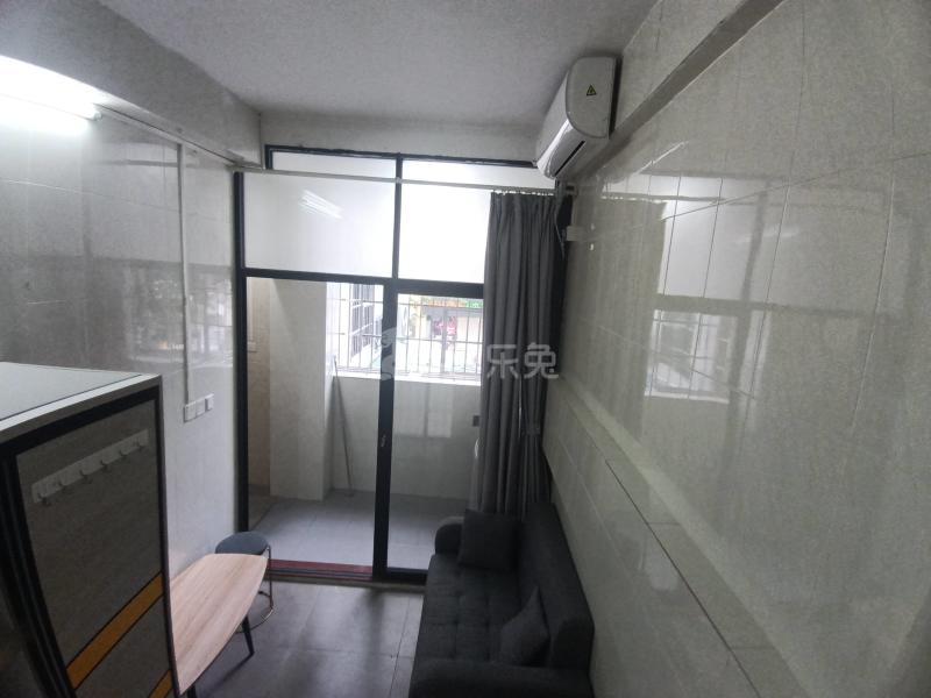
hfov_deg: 91.0
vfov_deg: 74.7
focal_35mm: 17
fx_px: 457
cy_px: 349
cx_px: 466
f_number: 2.4
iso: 245
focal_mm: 1.78
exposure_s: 1/33.3
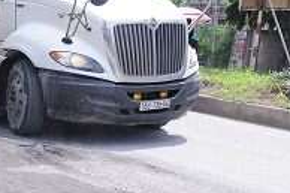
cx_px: -88
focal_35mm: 89
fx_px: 716
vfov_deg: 15.2
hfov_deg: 20.8
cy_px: 168
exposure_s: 1/800
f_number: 5
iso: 320
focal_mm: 18
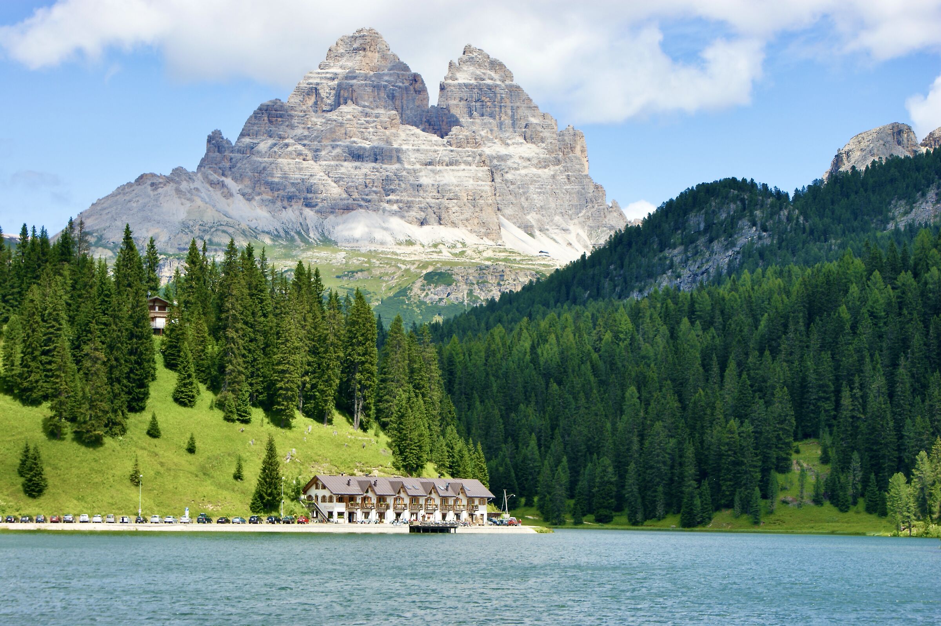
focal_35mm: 82
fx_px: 2155
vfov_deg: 16.5
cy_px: 313
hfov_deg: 24.6
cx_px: 470
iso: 100
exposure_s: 1/125
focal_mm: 55
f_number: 10
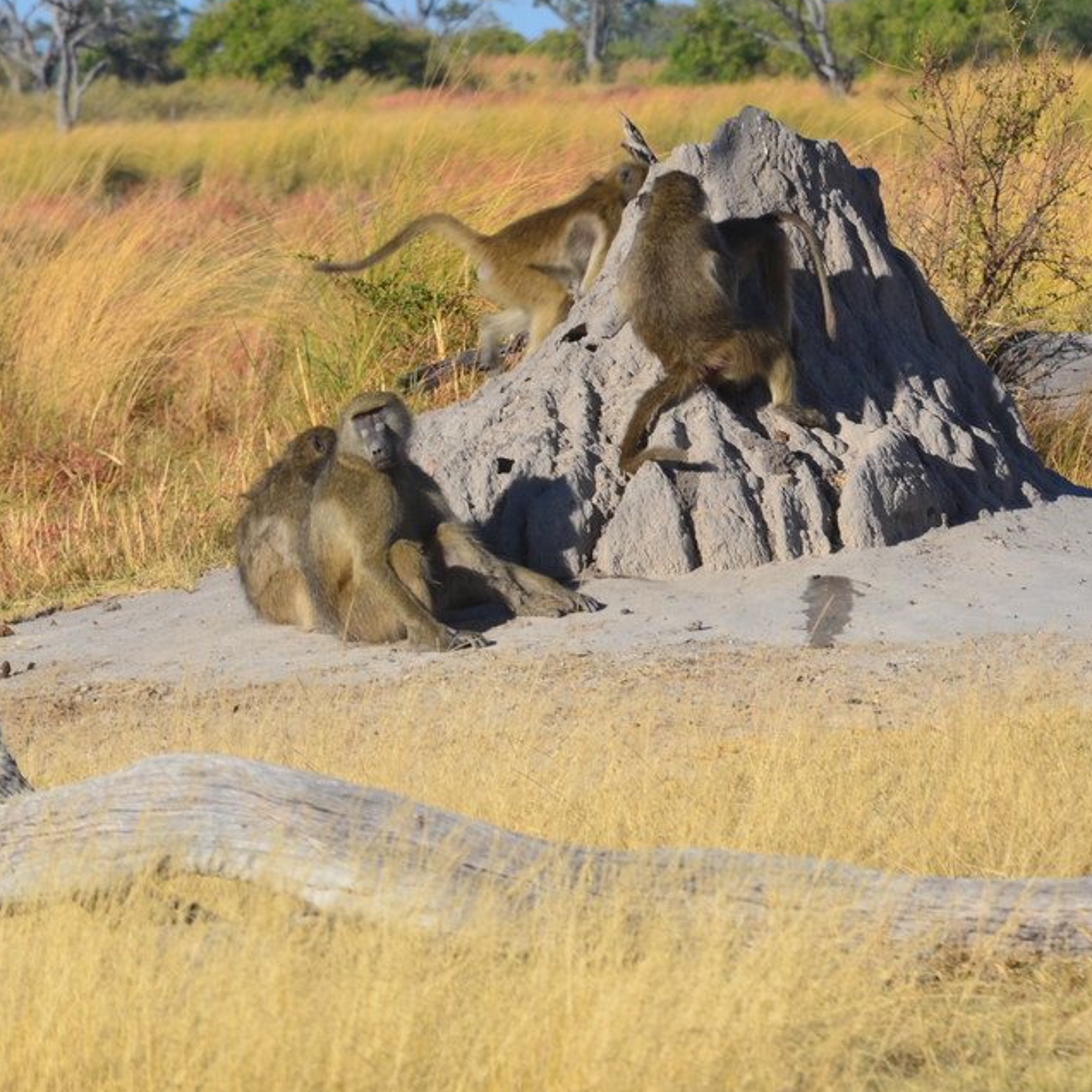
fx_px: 20094
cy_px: 373
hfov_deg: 3.1
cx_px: 992
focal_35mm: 563
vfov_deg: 3.1
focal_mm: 220
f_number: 11
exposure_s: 1/160
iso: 100
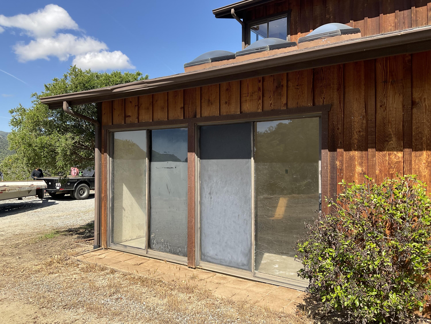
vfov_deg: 48.2
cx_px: 216
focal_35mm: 29
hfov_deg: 61.7
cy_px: 162
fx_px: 361
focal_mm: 3
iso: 16
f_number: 1.8
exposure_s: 1/1250
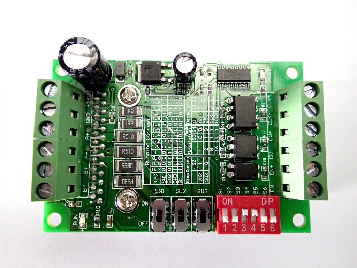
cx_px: 178
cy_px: 134
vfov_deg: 46.8
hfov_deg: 60.0
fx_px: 309
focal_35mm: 30
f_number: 2.3
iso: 800
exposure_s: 1/80
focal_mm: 5.5
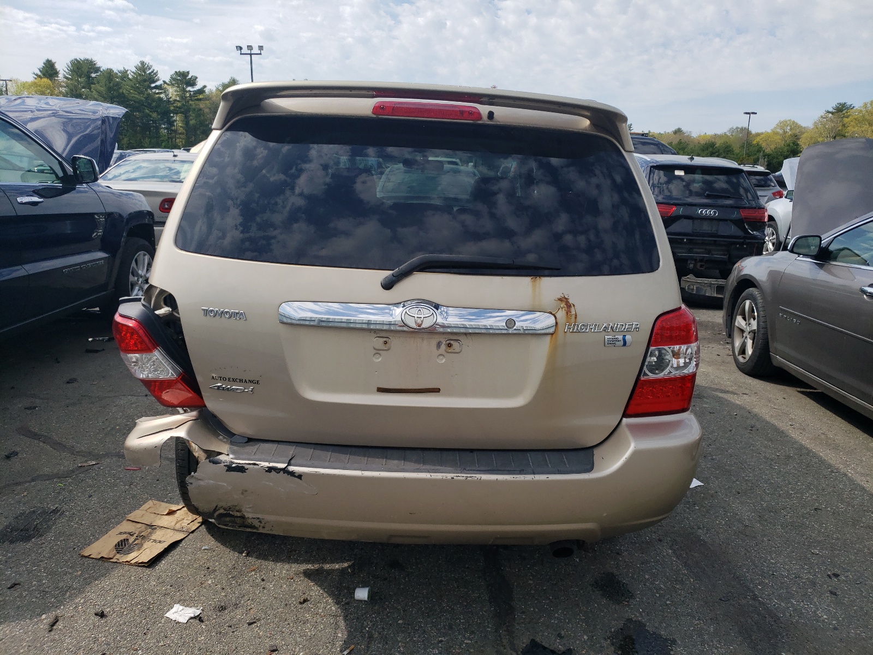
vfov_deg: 53.1
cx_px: 436
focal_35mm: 26
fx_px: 656
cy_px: 328
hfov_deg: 67.3
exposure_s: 1/3333
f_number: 1.5
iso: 50
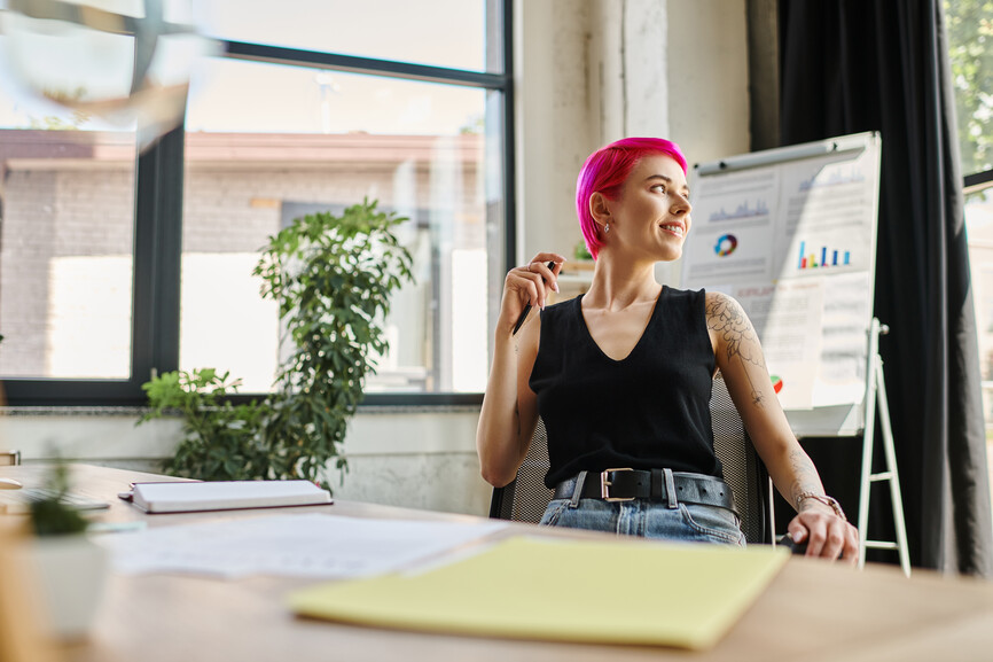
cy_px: 331
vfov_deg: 37.8
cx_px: 496
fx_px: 965
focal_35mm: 35
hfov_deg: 54.4
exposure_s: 1/200
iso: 125
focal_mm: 35
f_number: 2.8
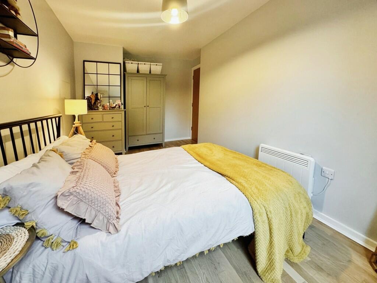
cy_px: 142
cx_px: 188
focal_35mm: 14
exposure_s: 1/100
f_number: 2.2
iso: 250
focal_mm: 2.22
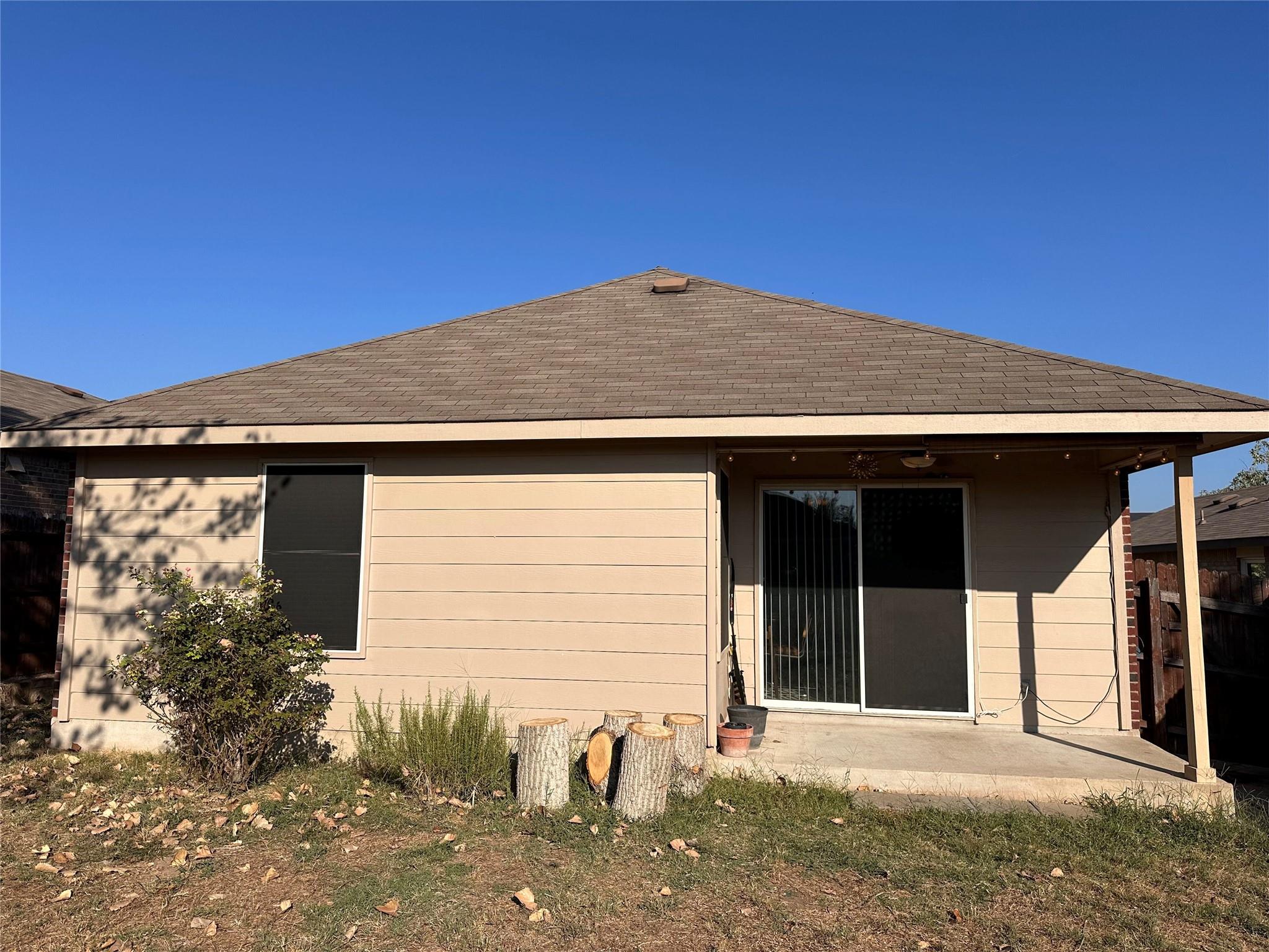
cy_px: 476
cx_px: 634
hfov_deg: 71.6
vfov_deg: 56.8
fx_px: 880
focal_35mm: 24
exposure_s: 1/6211
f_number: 1.78
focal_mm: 6.86
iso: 80
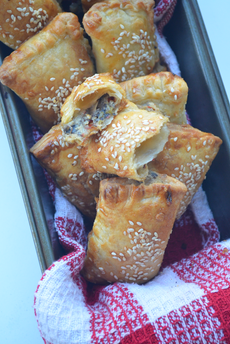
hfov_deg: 17.3
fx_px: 757
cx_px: 115
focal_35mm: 79
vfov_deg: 25.7
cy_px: 173
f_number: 5.6
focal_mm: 52
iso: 1100
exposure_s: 1/60
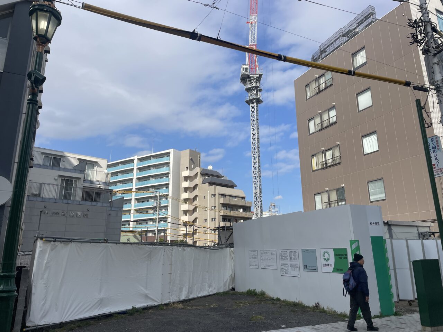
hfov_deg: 67.3
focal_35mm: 26
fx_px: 333
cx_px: 222
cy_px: 166
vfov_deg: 53.1
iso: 50
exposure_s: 1/6897
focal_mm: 4.2
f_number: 1.6
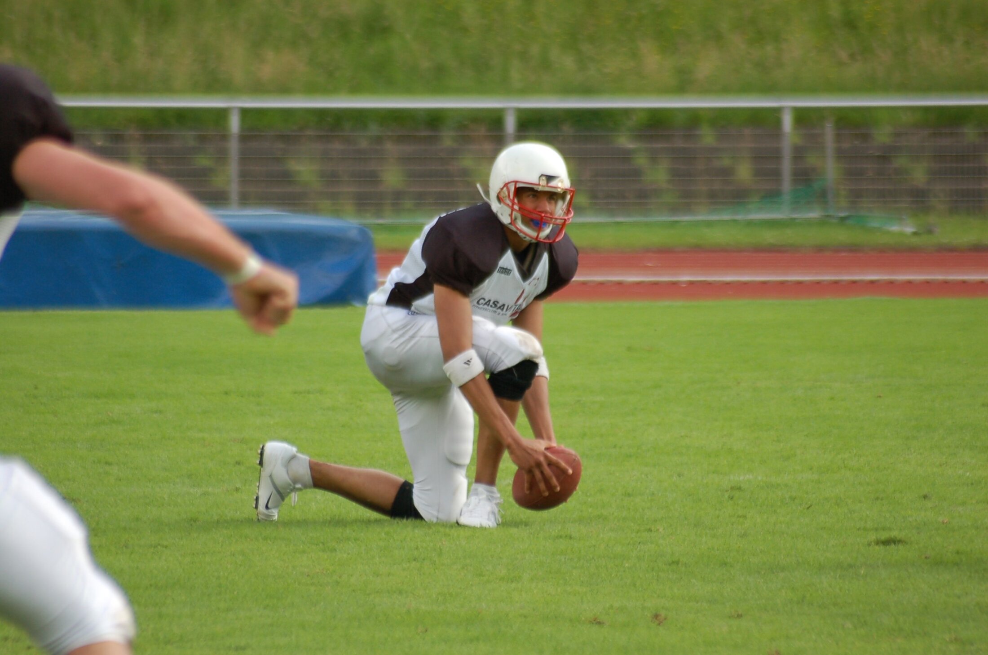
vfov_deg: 3.0
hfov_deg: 4.6
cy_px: 328
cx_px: 494
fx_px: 12327
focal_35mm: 450
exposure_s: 1/500
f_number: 5.6
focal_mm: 300
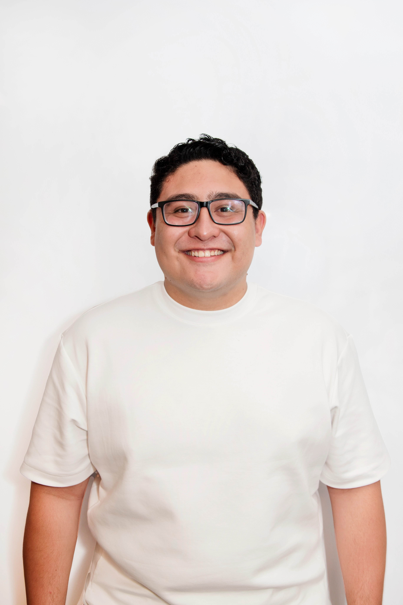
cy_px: 302
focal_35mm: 39
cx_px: 202
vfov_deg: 49.6
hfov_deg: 34.2
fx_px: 655
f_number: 3.5
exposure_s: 1/100
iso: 200
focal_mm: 26
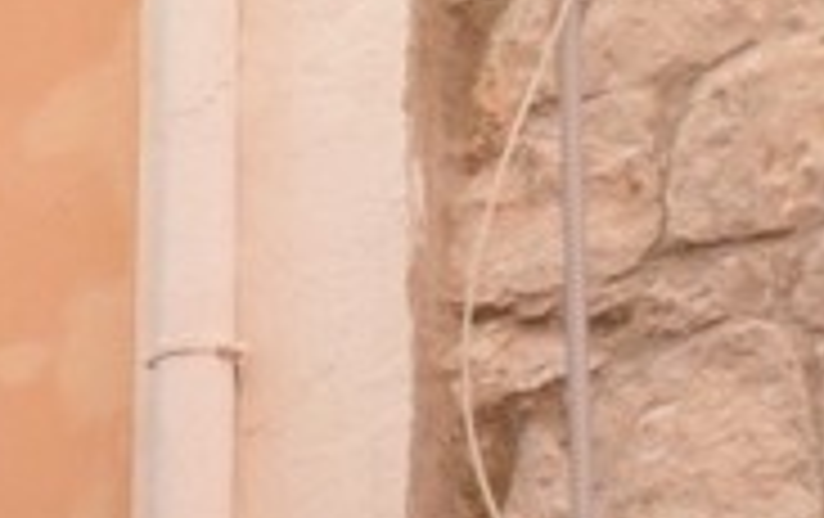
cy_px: 964
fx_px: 3644
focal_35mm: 162
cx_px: -536
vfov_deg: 7.8
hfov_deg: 12.1
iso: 80
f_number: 3
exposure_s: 1/125
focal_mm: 6.3
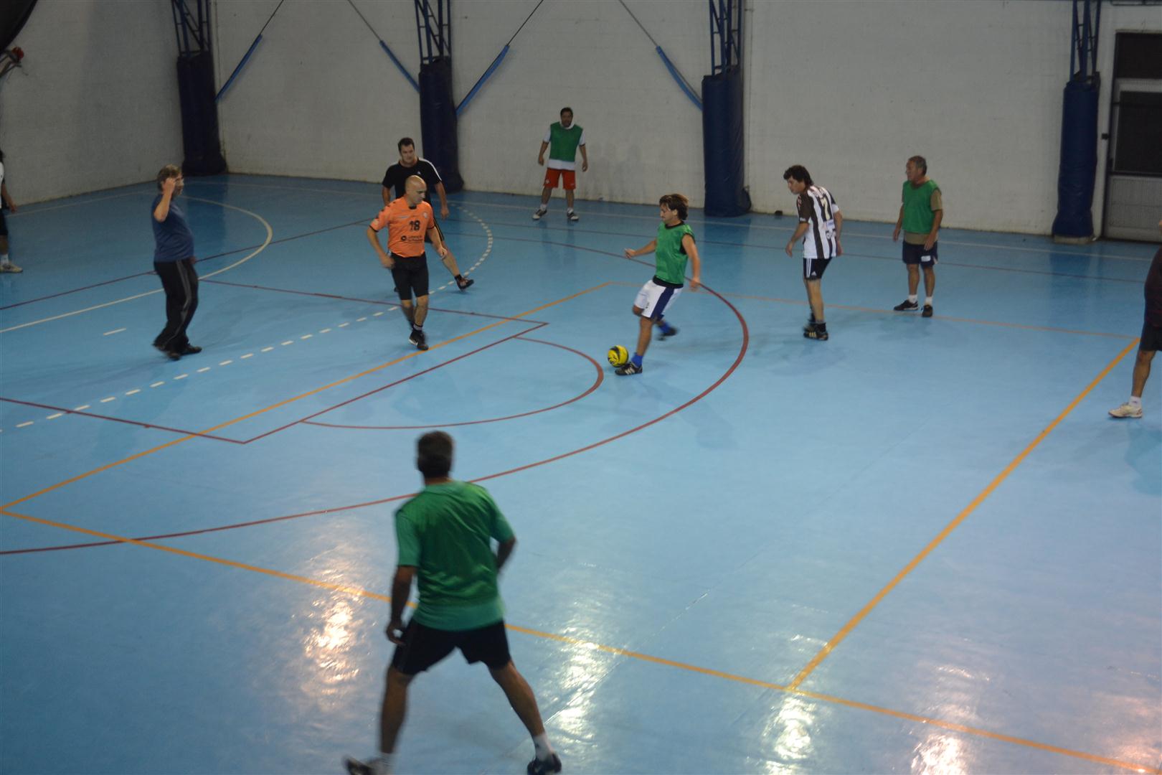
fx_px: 1549
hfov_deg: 41.1
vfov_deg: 28.1
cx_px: 581
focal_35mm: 48
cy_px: 388
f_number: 4.8
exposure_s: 1/60
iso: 640
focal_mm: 32
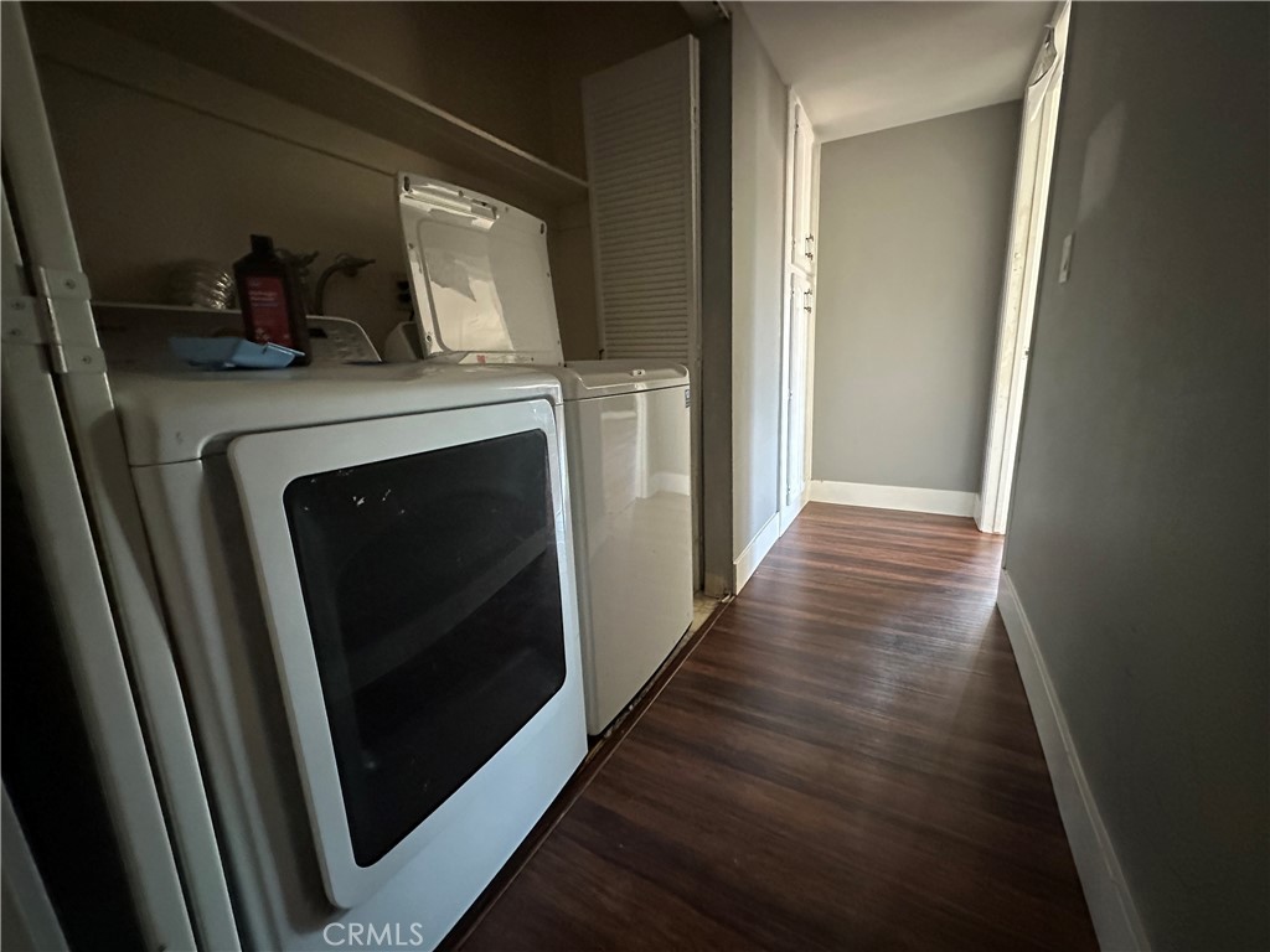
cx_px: 635
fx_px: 514
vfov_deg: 85.7
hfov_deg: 102.1
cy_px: 476
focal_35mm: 14
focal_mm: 2.22
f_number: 2.2
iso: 1250
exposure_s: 1/51
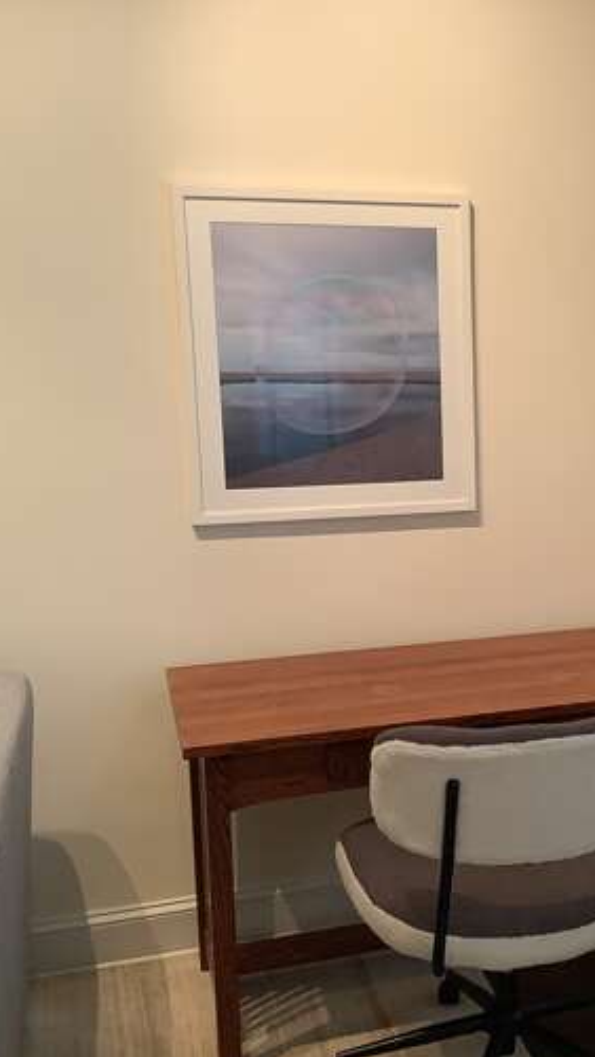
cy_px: 538
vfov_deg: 44.6
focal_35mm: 46
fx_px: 1290
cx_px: 575
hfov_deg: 24.9
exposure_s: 1/60
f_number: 2.4
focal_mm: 3.3
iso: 100
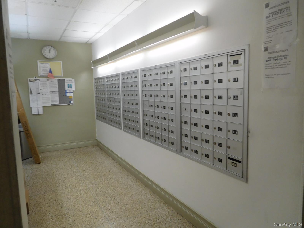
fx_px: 220
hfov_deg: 69.4
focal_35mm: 25
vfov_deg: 54.9
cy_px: 114
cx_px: 152
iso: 140
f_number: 3.4
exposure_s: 1/30
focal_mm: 4.5
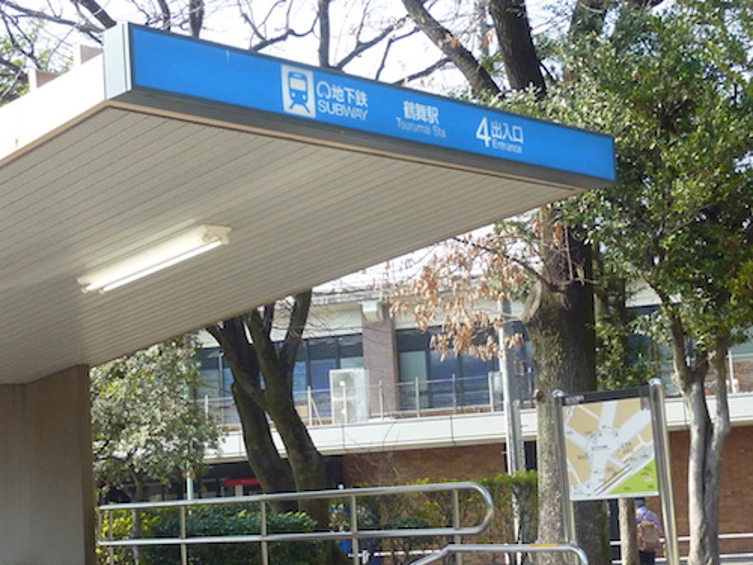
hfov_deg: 29.0
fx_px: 1457
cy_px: 282
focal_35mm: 67
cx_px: 376
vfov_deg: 21.9
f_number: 3.6
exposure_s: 1/500
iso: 200
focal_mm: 6.1
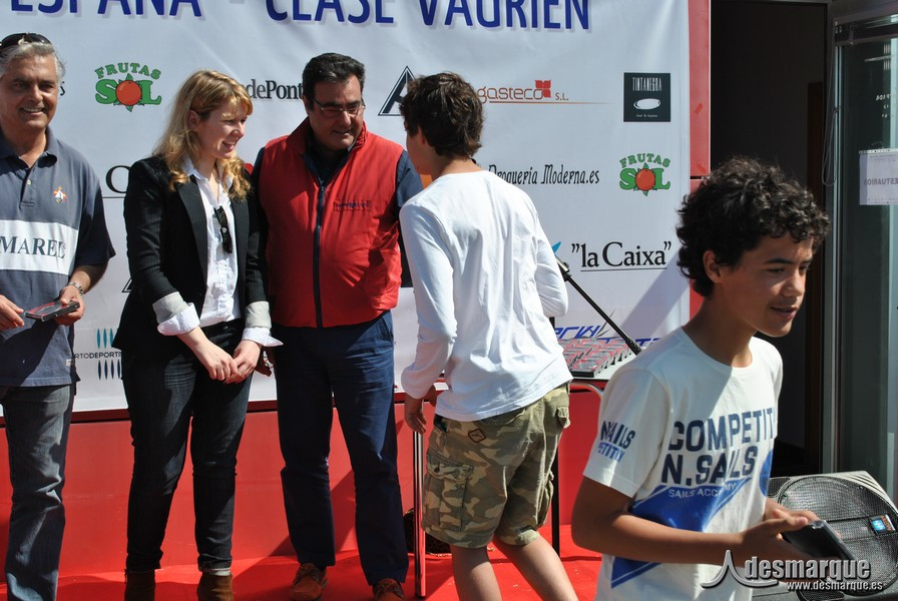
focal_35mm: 51
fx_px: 1274
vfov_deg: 26.6
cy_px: 300
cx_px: 449
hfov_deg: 38.8
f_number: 9
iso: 100
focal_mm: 34
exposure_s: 1/320
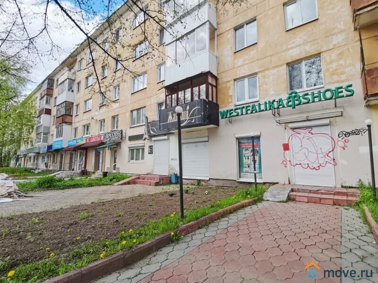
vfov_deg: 74.7
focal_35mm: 17
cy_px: 142
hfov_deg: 91.0
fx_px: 186
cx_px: 189
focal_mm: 1.78
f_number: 2.4
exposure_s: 1/748
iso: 50
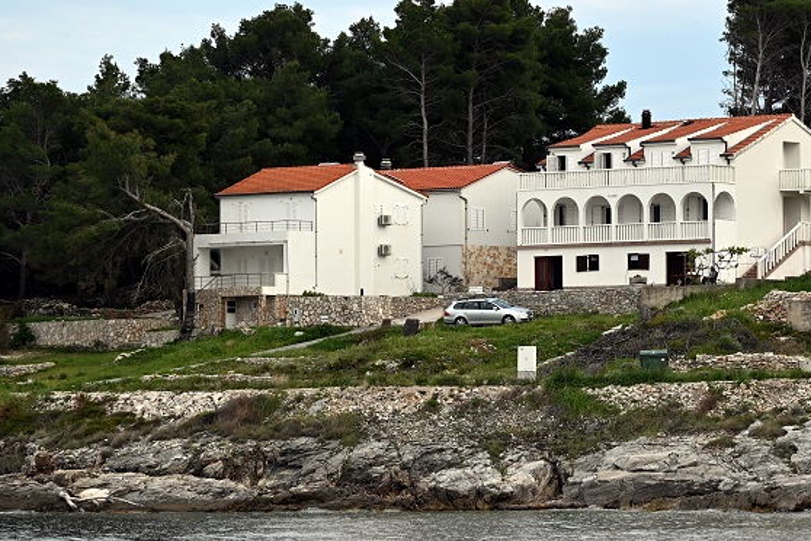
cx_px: 616
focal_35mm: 213
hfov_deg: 9.6
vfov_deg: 6.4
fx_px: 4798
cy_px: 175
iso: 200
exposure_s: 1/500
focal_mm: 125
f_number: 5.6
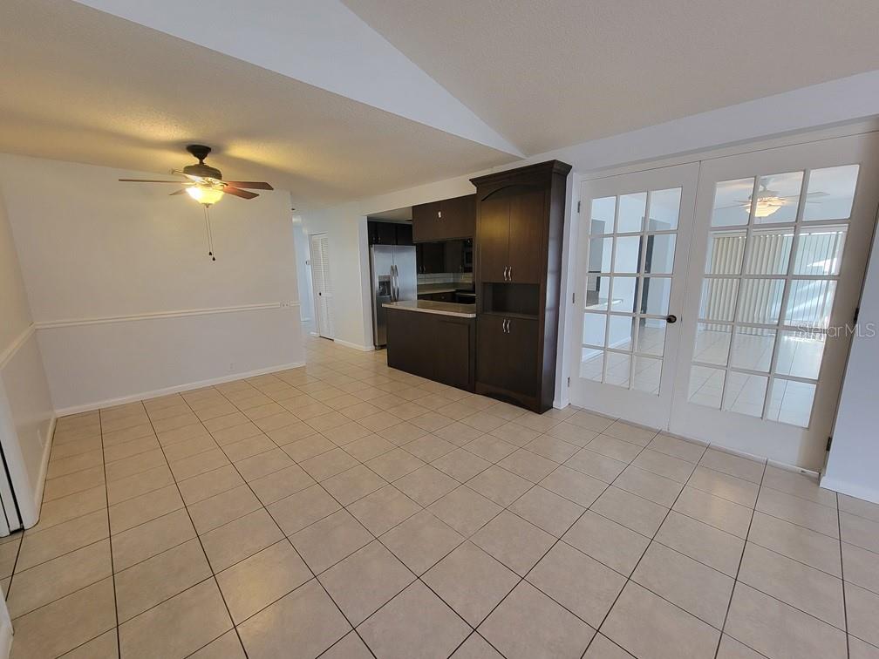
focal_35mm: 13
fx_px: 330
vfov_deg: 89.9
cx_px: 440
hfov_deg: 106.2
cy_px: 330
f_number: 2.2
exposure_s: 1/60
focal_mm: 2.2
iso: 200
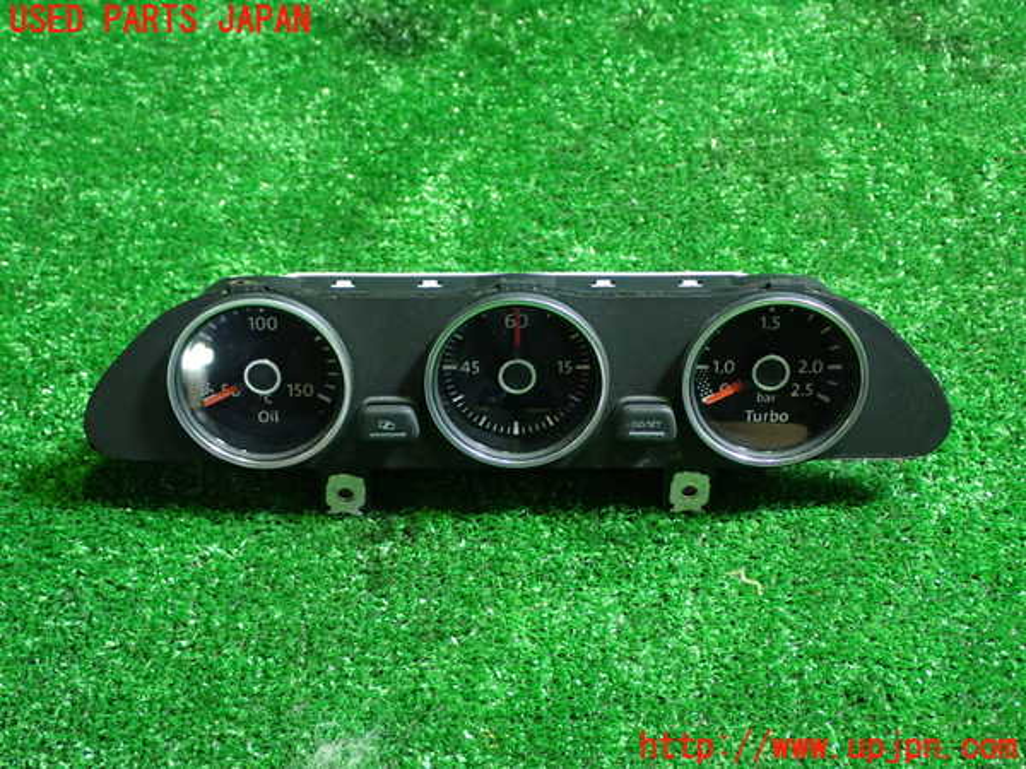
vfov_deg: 29.1
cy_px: 384
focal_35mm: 50
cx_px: 513
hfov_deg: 38.2
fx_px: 1482
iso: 800
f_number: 3.2
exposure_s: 1/30
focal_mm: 9.01
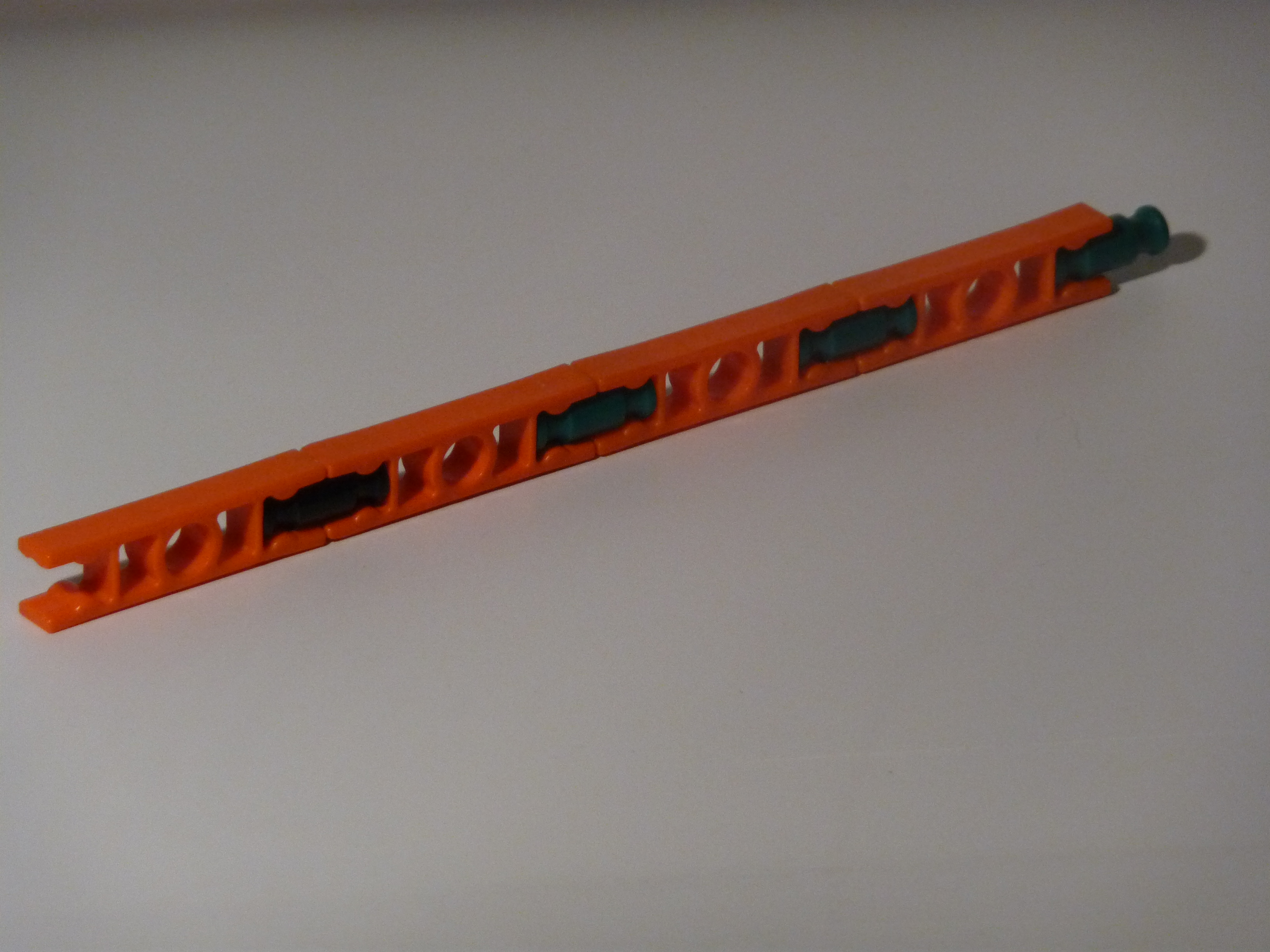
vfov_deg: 5.8
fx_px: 9392
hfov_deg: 7.7
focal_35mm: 256
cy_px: 476
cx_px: 635
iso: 400
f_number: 4.9
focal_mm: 44
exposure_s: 1/50
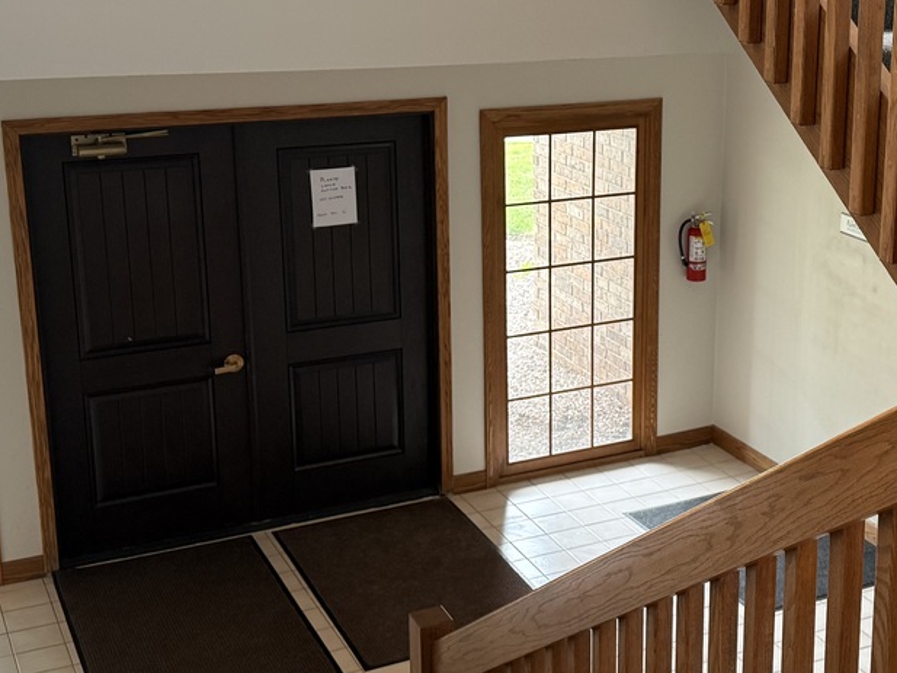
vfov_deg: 26.1
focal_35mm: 56
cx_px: 648
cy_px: 283
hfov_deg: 33.8
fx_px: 1451
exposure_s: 1/62
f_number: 1.78
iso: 200
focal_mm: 6.76
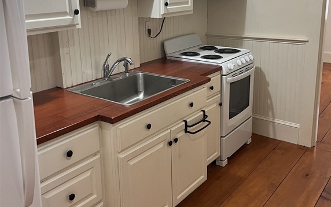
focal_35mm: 37
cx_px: 166
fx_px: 334
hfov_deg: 52.7
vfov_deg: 34.0
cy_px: 61
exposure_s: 1/60
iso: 160
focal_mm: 5.1
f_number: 1.6
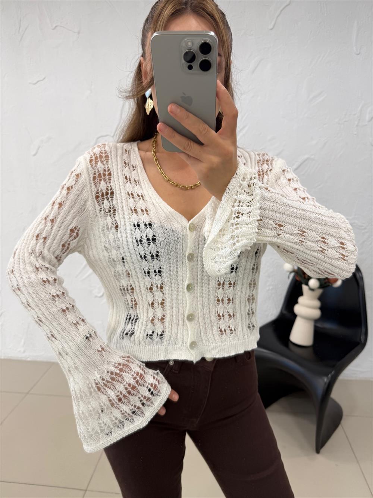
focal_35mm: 24
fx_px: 345
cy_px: 249
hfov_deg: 56.8
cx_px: 186
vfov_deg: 71.6
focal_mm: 6.76
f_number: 1.78
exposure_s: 1/100
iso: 64
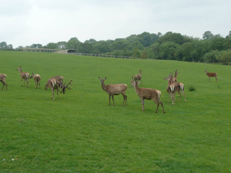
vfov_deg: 26.6
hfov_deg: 34.9
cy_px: 86
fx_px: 367
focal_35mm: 55
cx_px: 116
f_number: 4.3
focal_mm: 9.1
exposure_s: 1/250
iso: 100
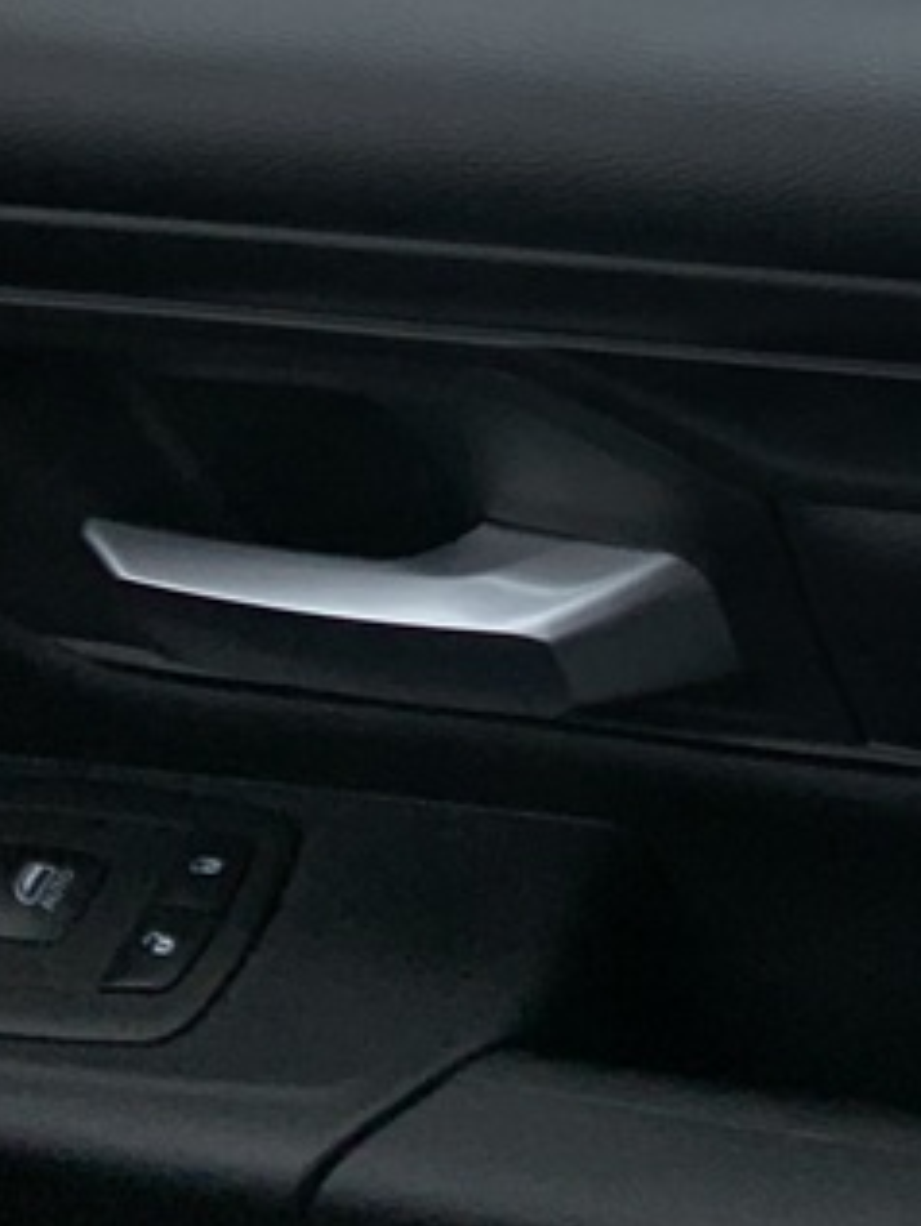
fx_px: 2978
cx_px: 1323
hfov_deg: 16.3
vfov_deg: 19.5
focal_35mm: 84
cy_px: -746
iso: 25
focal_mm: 4.25
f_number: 1.8
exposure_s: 1/507
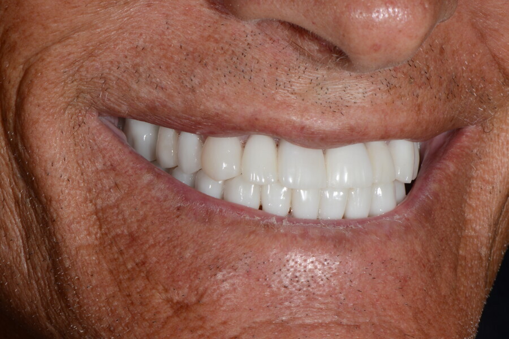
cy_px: 170
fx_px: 1484
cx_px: 254
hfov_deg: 19.5
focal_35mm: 105
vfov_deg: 13.0
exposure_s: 1/60
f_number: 36
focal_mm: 105
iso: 200
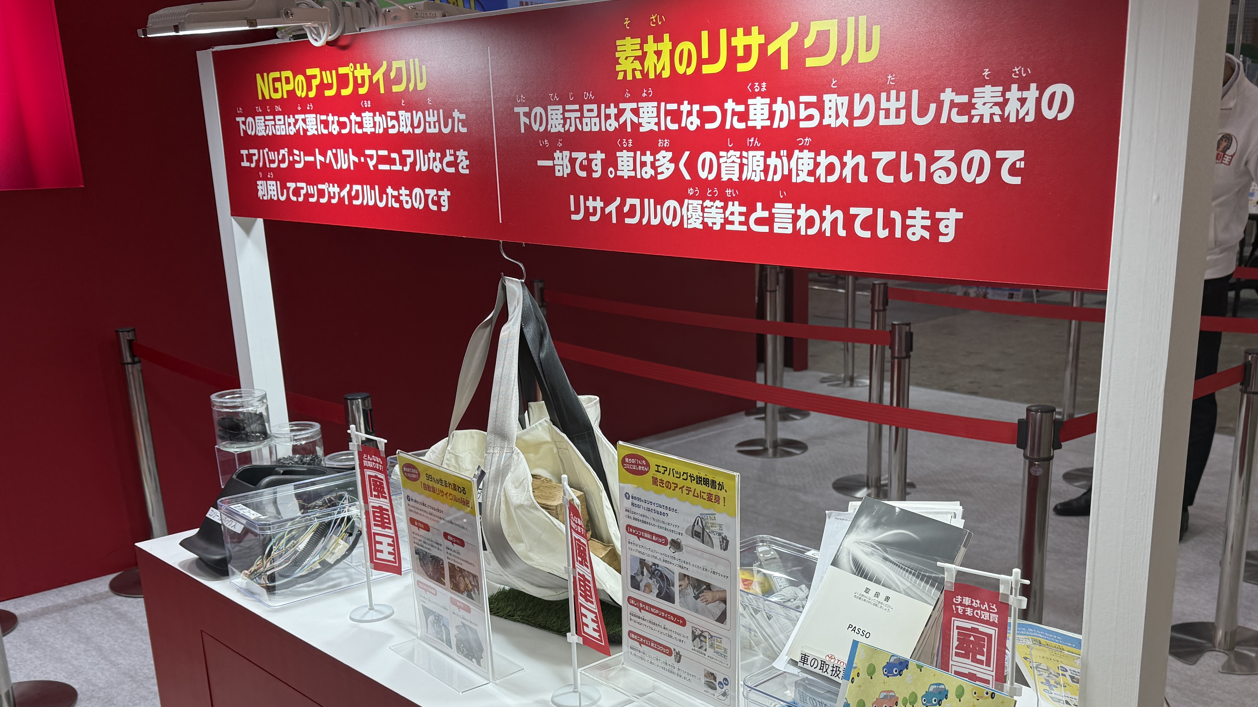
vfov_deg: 33.3
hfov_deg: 56.5
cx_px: 705
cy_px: 485
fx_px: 1167
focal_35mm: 35
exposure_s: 1/234
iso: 64
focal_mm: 6.76
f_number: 1.78
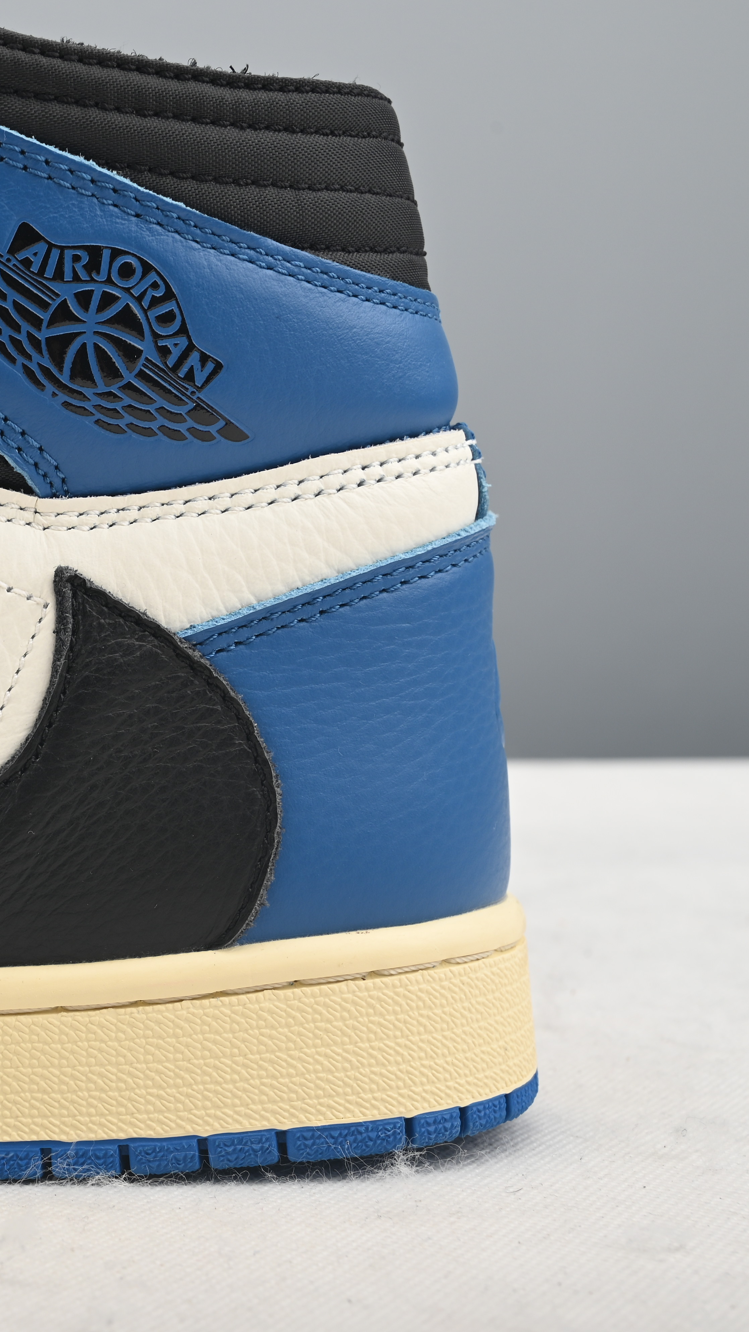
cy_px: 674
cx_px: -145
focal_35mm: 62
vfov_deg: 33.8
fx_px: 2189
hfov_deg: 18.4
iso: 100
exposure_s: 1/200
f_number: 11
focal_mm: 39
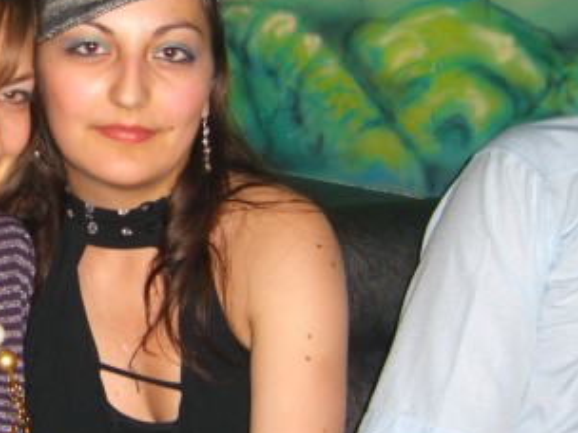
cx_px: 27
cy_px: 186
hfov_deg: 25.0
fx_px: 1252
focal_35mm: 75
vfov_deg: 19.6
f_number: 2.8
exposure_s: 1/60
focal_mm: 7.9
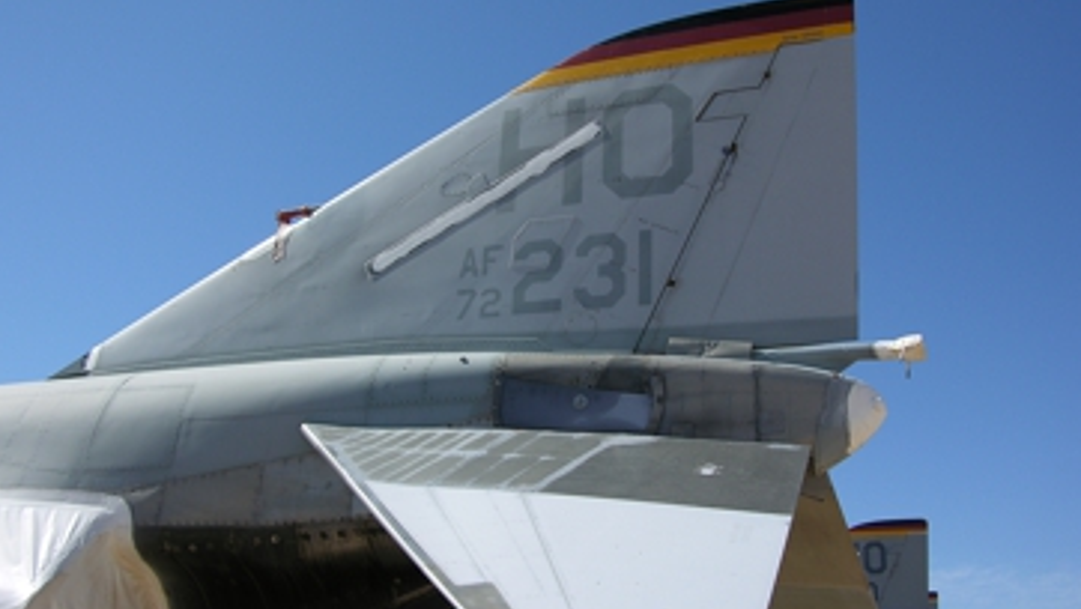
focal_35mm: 40
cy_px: 297
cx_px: 523
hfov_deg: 50.5
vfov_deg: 29.7
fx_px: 1147
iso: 50
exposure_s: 1/965
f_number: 3.2
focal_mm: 8.9
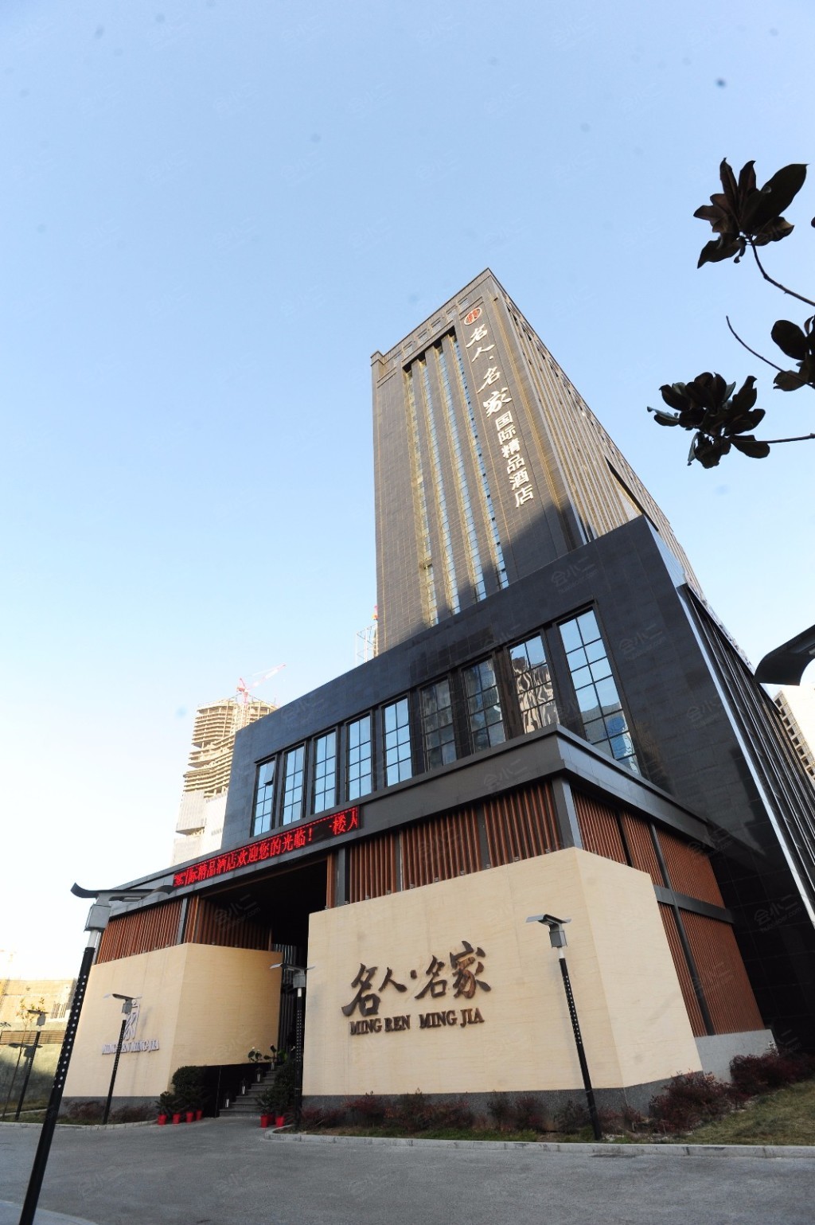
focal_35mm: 17
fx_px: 578
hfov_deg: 70.4
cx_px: 408
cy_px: 612
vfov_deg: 93.3
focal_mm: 17
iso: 800
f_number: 9
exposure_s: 1/320
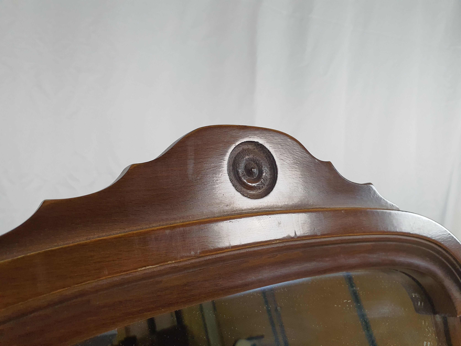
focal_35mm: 26
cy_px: 173
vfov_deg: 53.1
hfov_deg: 67.3
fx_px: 346
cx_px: 230
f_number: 2.4
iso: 250
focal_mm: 4.3
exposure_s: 1/100
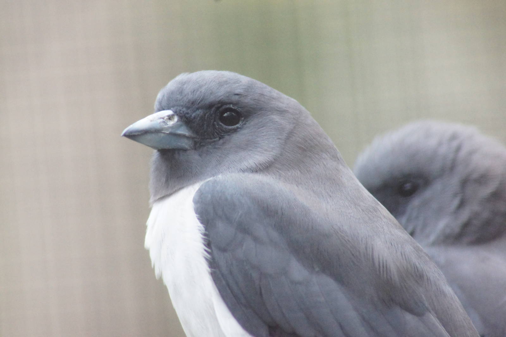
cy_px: 168
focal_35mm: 450
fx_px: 6321
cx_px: 253
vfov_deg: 3.1
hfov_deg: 4.6
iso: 3200
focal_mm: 300
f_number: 9
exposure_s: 1/640
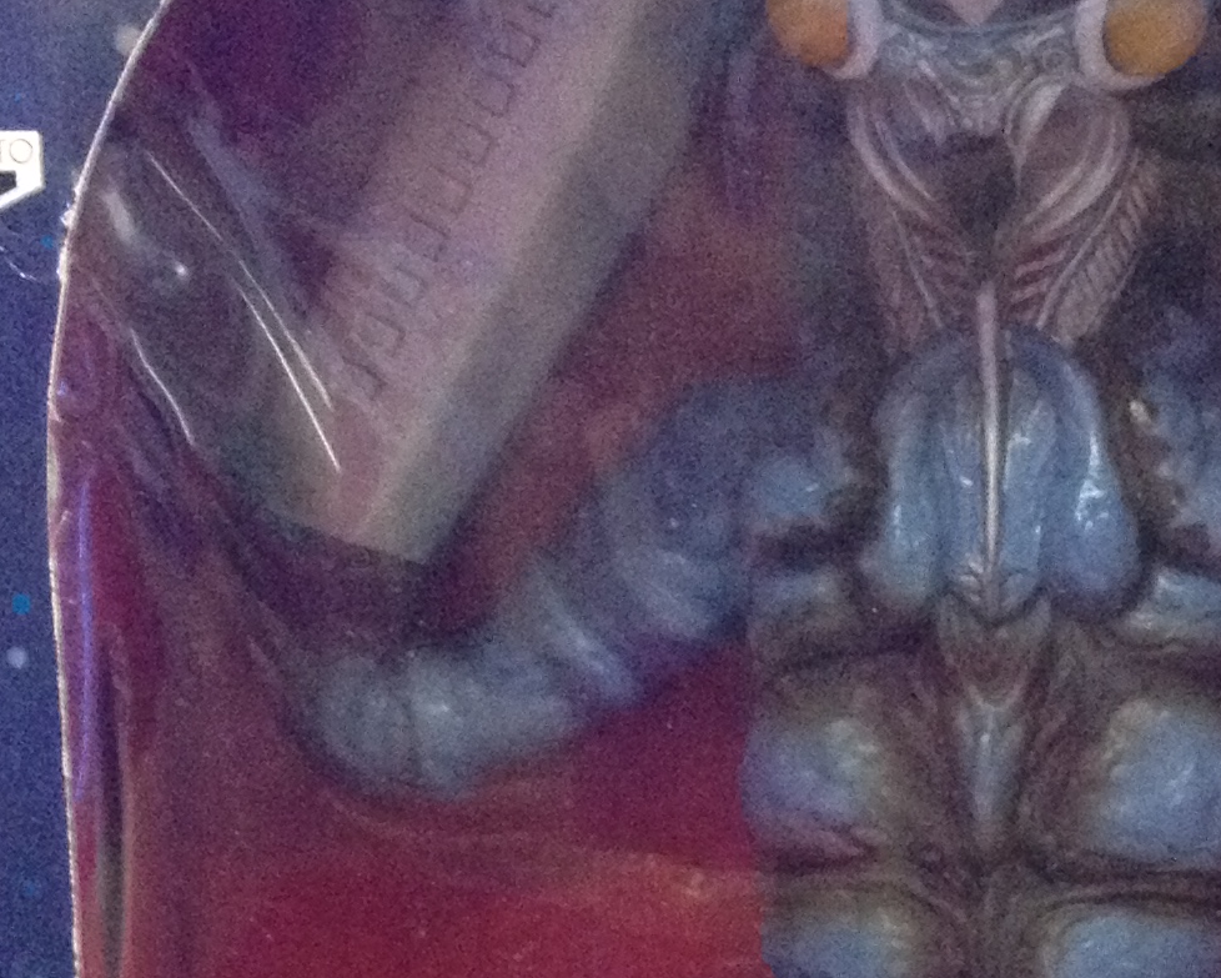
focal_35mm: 114
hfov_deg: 16.7
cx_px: 961
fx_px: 4121
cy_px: 1052
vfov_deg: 13.3
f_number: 2.4
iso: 400
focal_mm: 4.28
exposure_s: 1/17
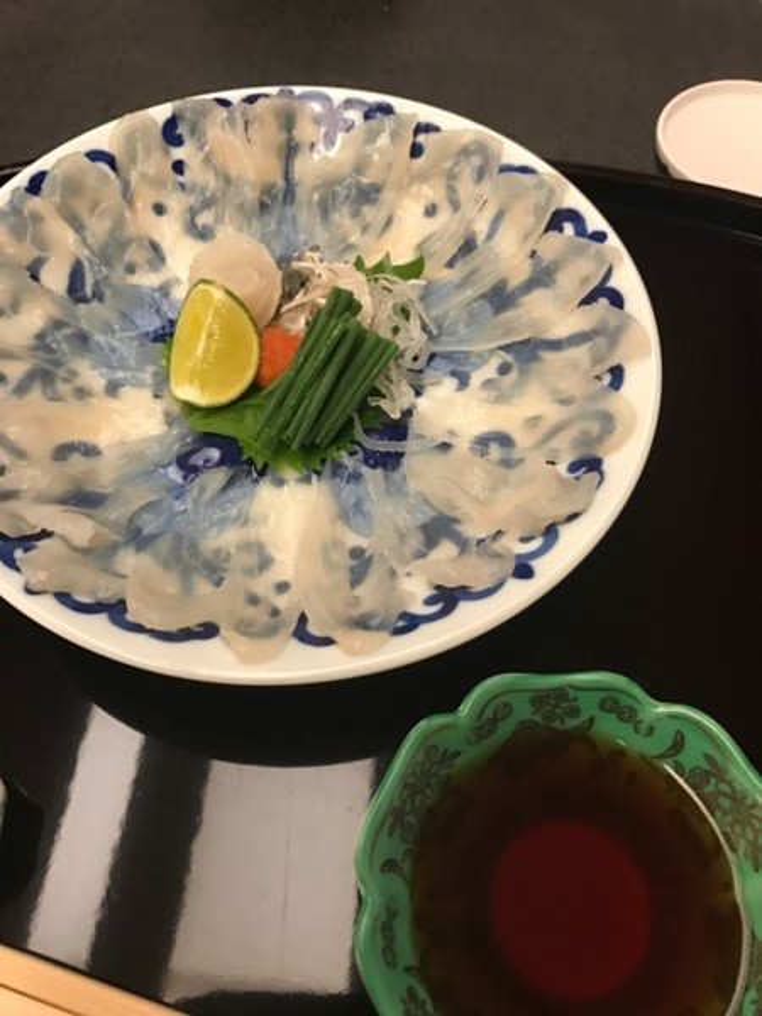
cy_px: 508
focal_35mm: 28
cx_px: 381
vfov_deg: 63.4
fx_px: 822
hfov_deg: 49.7
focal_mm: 3.99
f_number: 1.8
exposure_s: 1/17
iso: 100
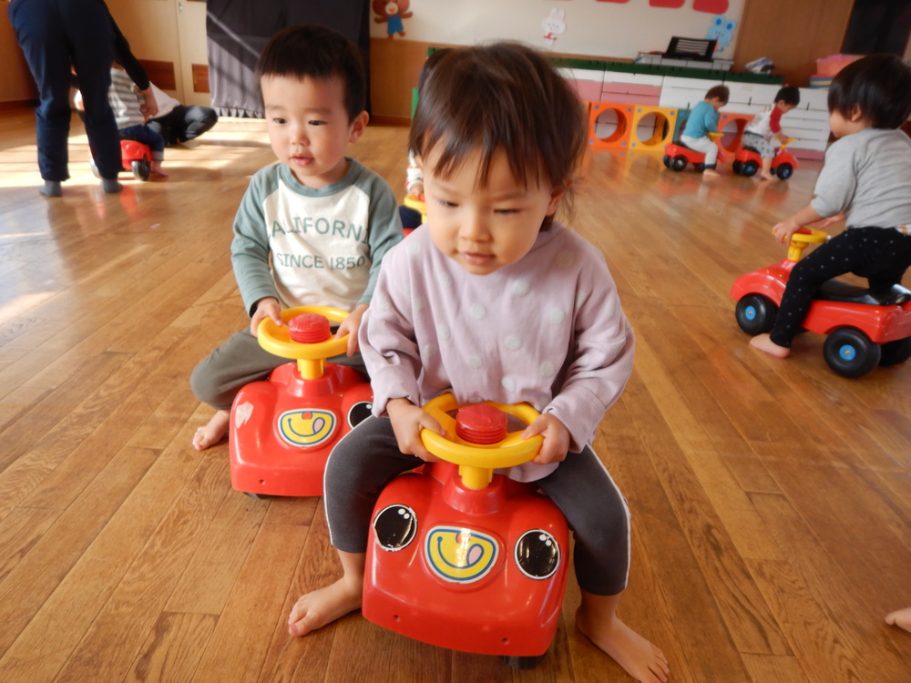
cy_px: 342
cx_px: 456
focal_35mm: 24
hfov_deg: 71.6
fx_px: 632
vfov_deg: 56.8
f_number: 2.8
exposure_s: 1/125
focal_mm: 4.3
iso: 125
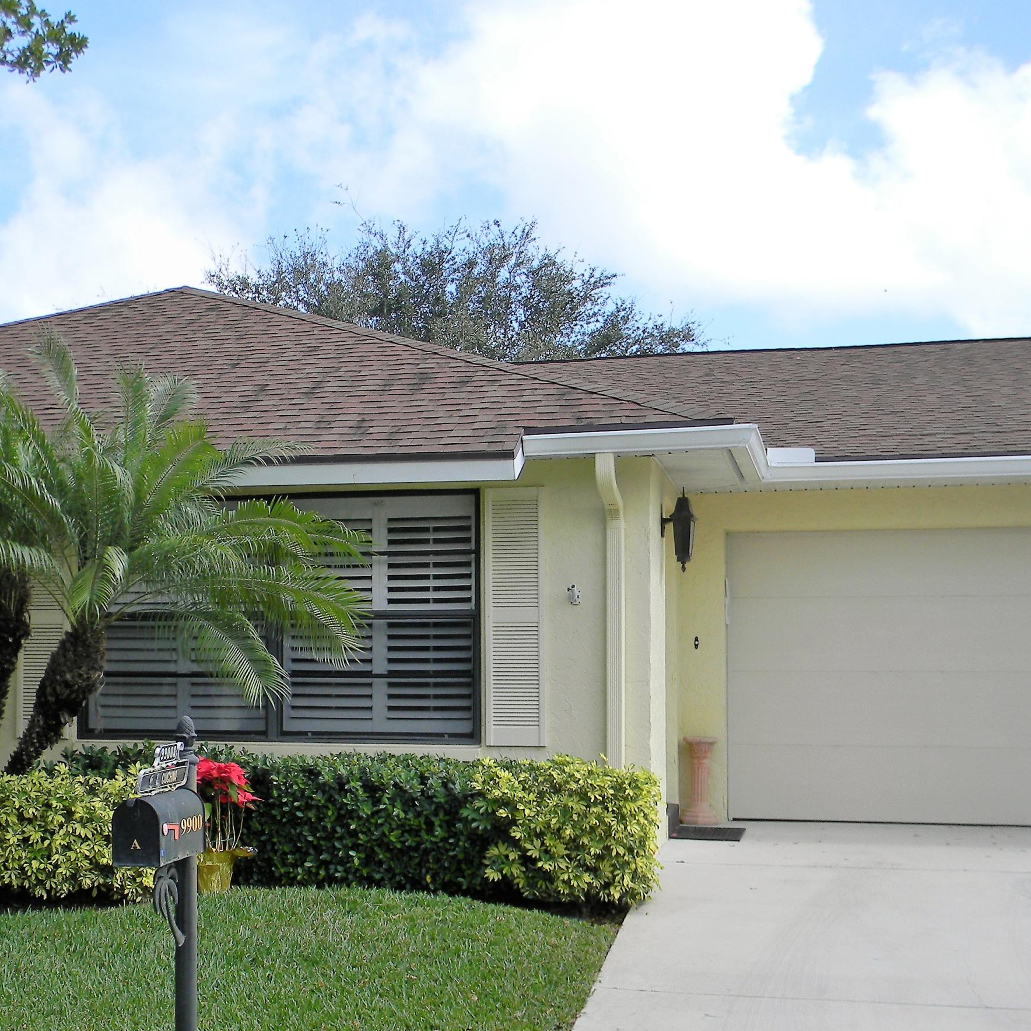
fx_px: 1820
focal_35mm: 54
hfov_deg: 31.0
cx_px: 237
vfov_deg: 31.6
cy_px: 597
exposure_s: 1/520
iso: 80
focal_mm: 6.4
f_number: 3.7
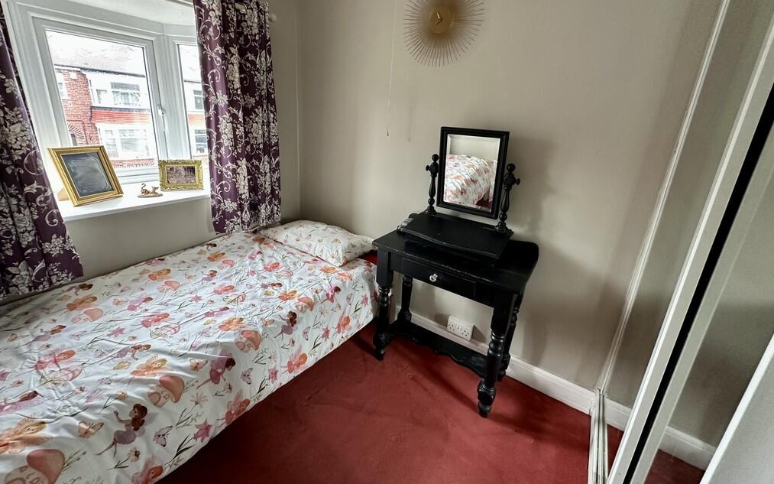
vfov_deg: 74.4
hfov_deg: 101.5
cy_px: 210
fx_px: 316
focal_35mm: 15
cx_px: 385
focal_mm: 2.22
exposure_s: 1/50
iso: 250
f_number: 2.2
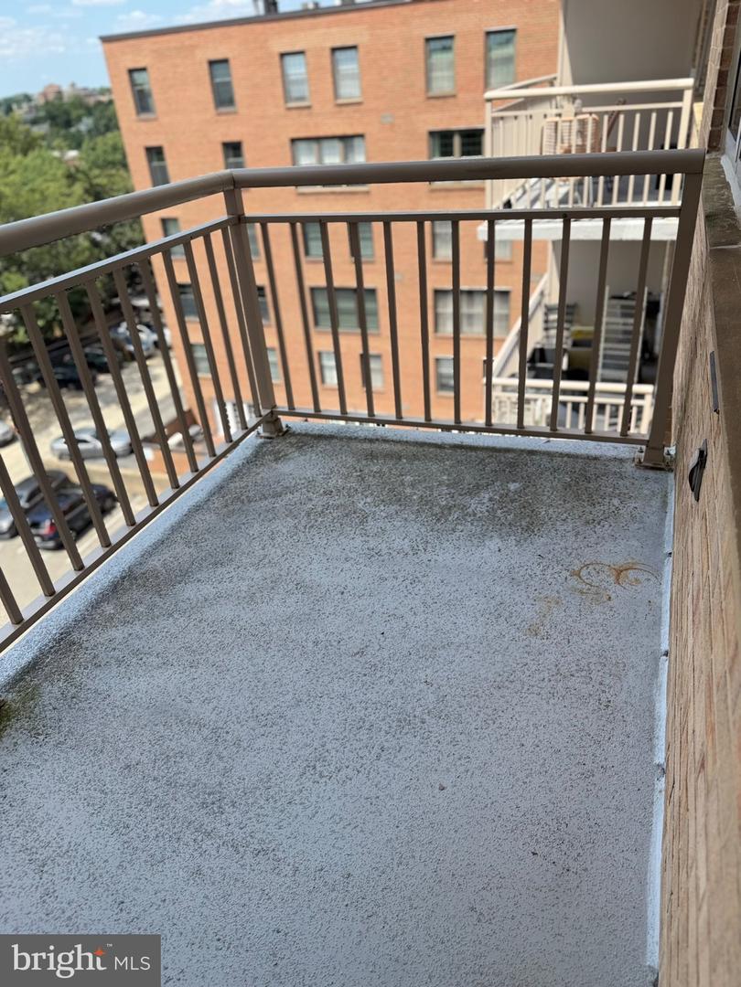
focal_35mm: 24
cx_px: 370
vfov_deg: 71.6
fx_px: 685
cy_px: 494
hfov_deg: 56.8
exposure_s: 1/2525
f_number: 1.78
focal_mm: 6.76
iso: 80
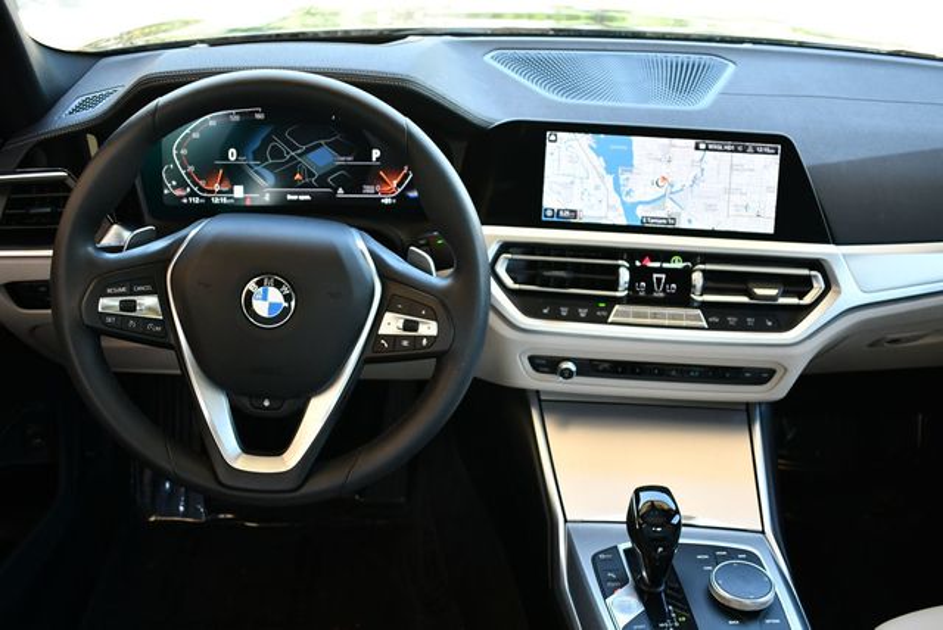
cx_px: 472
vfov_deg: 36.9
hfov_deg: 53.1
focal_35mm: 36
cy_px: 315
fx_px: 944
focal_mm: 18
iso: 800
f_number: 3.5
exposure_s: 1/250
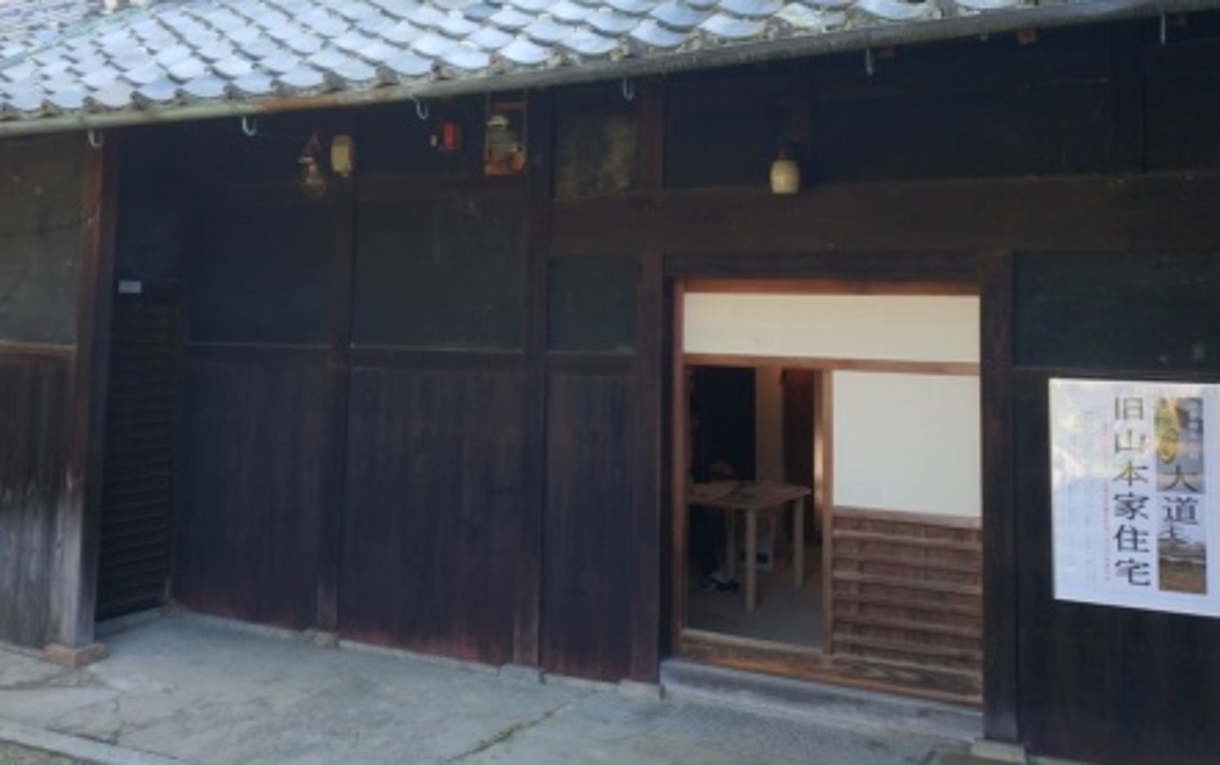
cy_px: 224
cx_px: 547
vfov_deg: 27.8
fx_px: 1531
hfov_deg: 43.4
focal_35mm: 46
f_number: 2
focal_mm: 4.5
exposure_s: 1/104
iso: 155
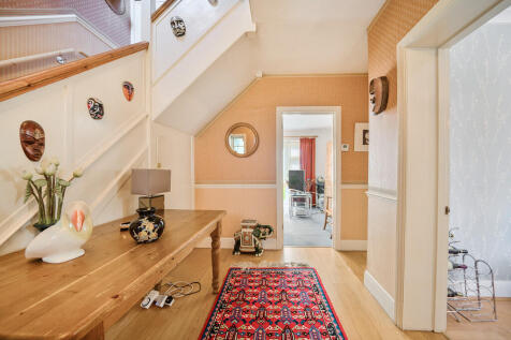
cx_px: 256
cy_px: 170
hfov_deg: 112.6
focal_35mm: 12
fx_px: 170
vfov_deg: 90.0
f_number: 4
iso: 400
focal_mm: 12
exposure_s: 1/8
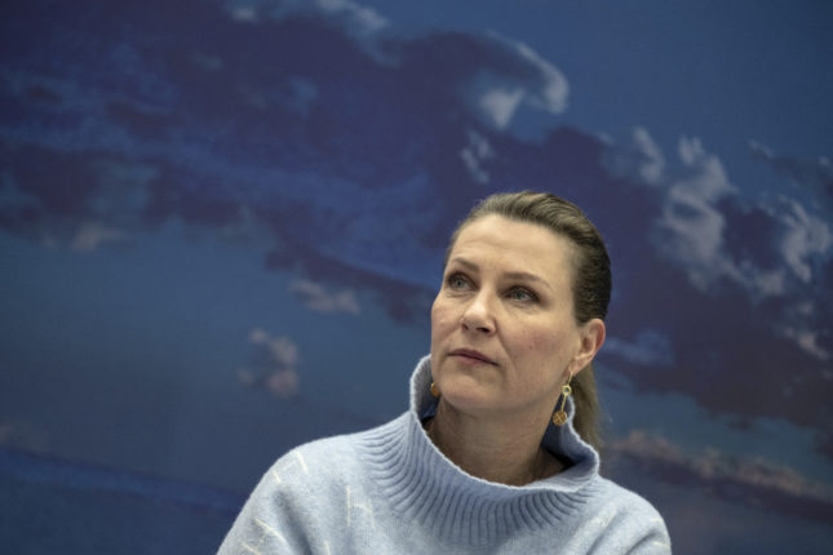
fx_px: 2545
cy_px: 278
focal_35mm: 110
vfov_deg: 12.5
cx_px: 416
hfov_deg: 18.6
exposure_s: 1/250
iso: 1600
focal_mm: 110
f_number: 2.8
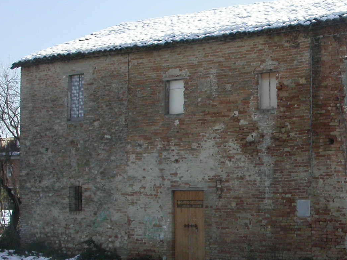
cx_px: 346
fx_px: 832
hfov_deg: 22.7
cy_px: 146
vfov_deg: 17.8
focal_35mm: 83
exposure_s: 1/229
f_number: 7.5
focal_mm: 7.85
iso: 100
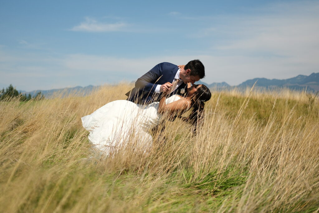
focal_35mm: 53
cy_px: 106
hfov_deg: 37.5
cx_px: 160
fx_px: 470
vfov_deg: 25.5
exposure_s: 1/8000
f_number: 2
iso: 200
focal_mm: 35
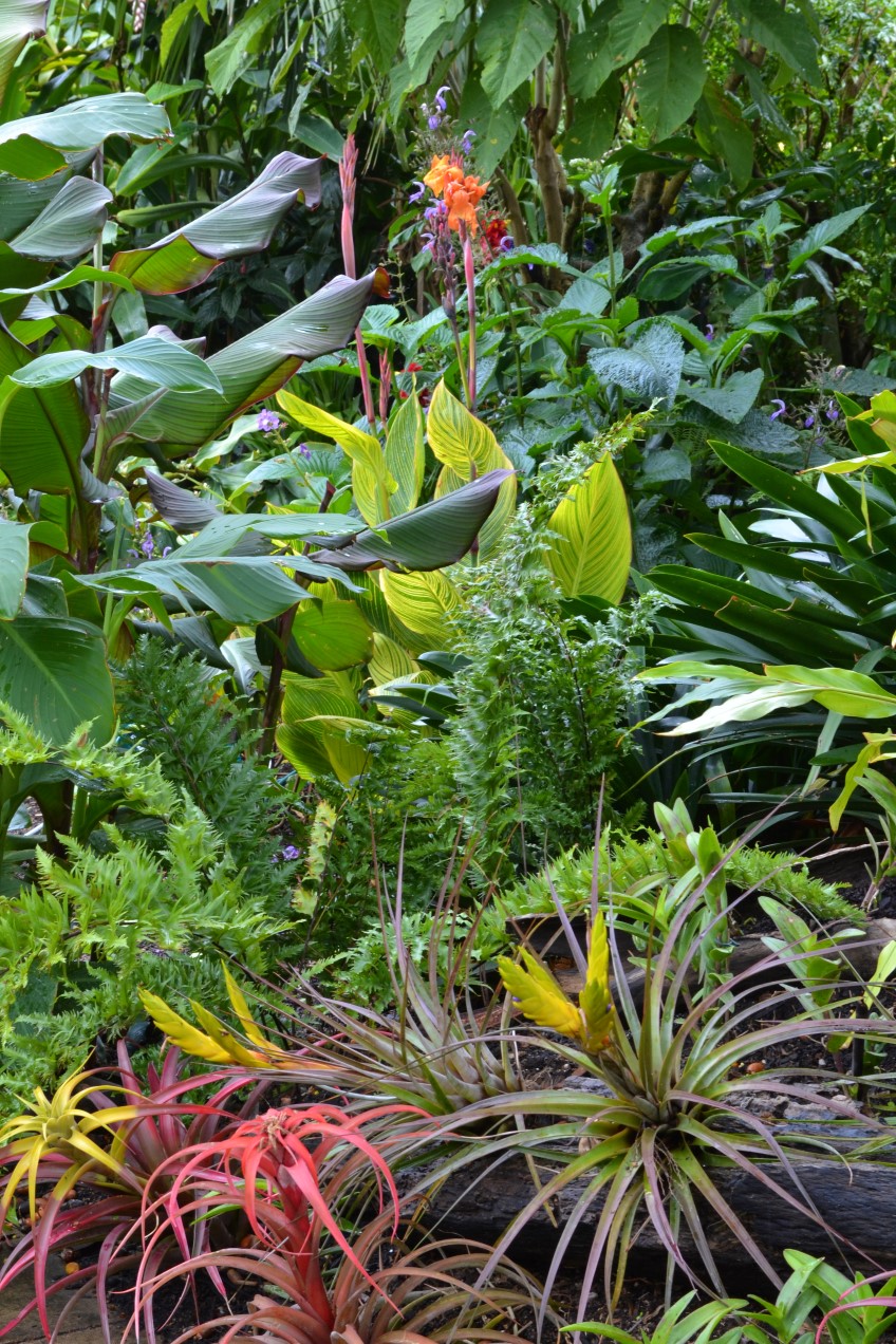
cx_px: 448
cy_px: 672
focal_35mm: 72
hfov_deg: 18.9
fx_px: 2688
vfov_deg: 28.1
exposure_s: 1/50
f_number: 14
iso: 400
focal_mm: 48
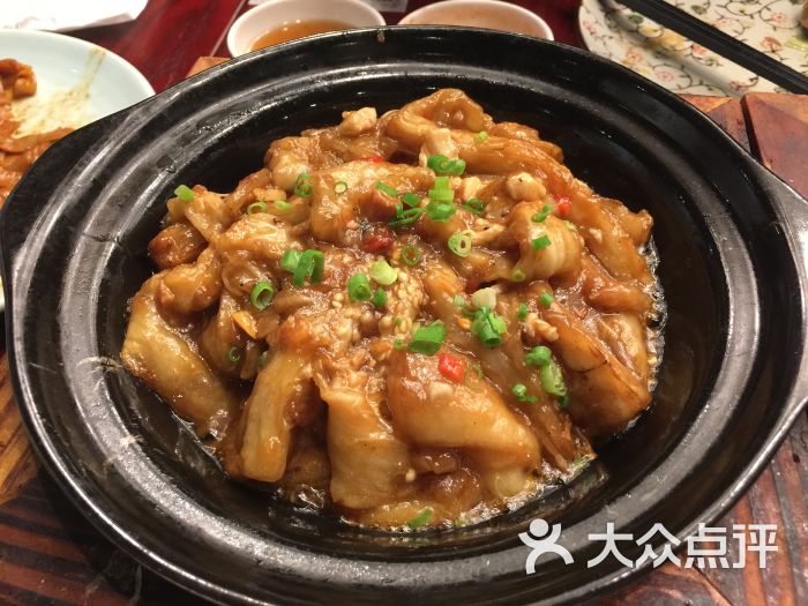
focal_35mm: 29
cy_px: 303
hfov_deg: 61.7
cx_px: 404
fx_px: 677
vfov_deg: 48.2
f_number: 2.2
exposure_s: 1/17
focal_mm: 4.15
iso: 100
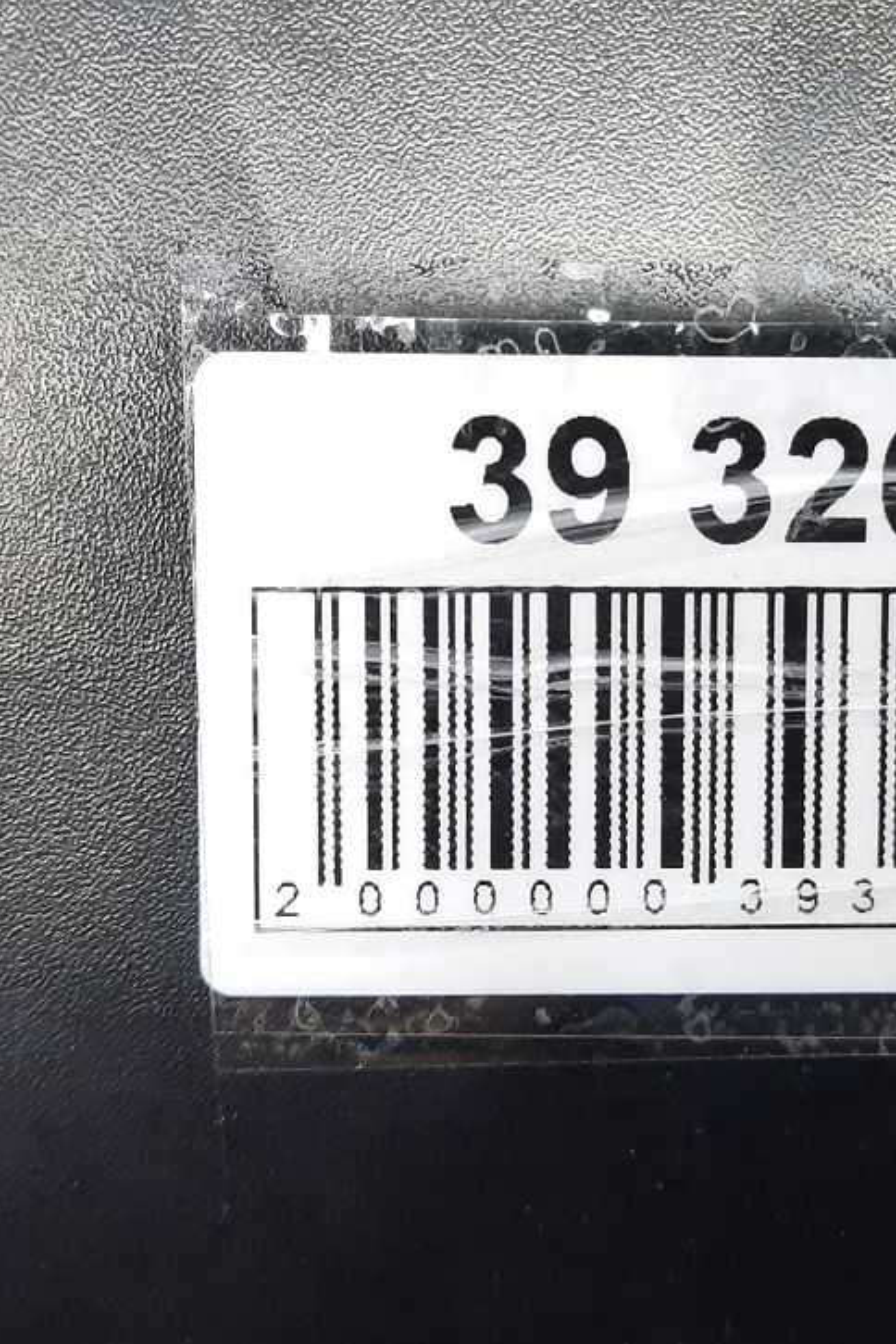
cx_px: 548
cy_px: 591
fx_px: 1605
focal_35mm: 43
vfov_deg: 45.3
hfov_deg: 31.1
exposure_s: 1/50
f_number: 2
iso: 250
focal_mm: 4.6
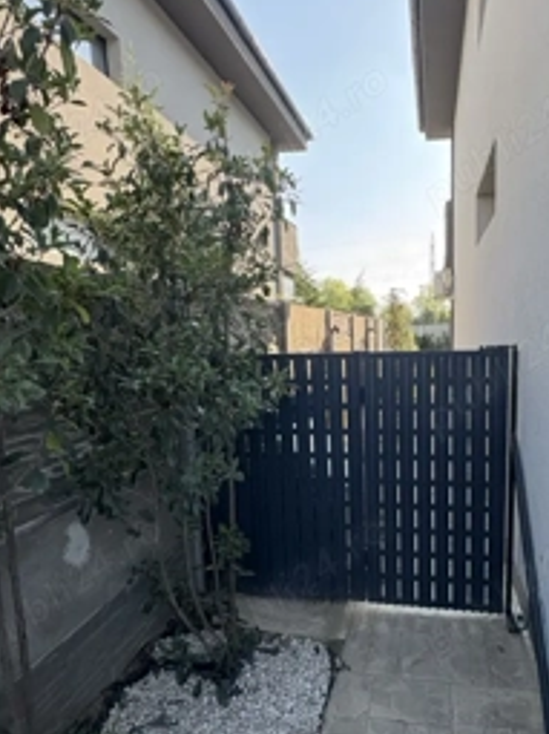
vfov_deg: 76.3
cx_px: 348
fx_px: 466
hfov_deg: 60.1
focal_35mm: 22
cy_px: 397
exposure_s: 1/291
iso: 40
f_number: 2.2
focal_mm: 2.22
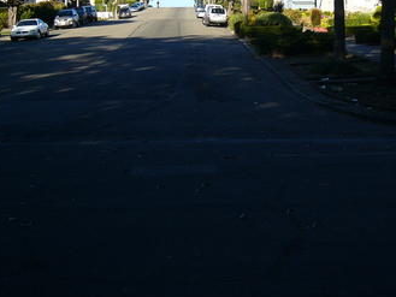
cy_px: 35
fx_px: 778
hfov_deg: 28.5
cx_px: 223
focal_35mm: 68
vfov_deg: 21.2
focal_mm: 5.8
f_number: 2.8
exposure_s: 1/800
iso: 50
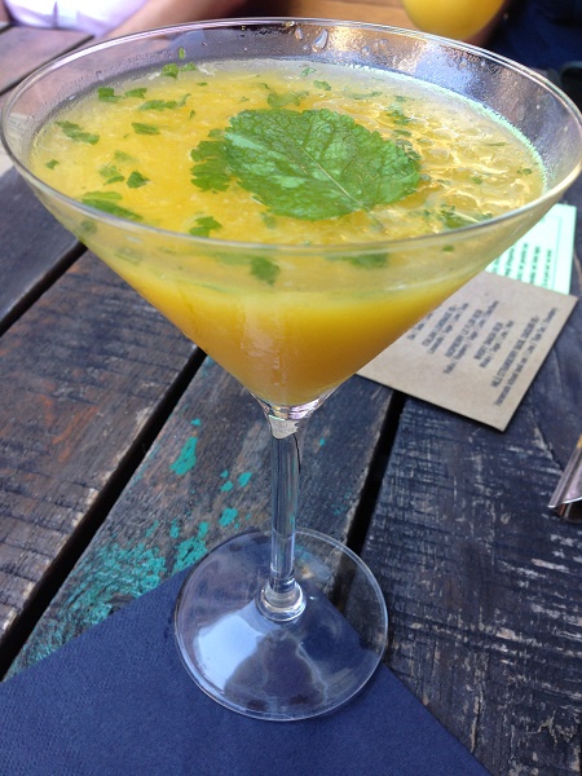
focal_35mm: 33
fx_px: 740
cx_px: 291
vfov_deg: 55.4
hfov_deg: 42.9
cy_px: 388
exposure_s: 1/40
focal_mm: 4.12
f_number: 2.4
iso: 50
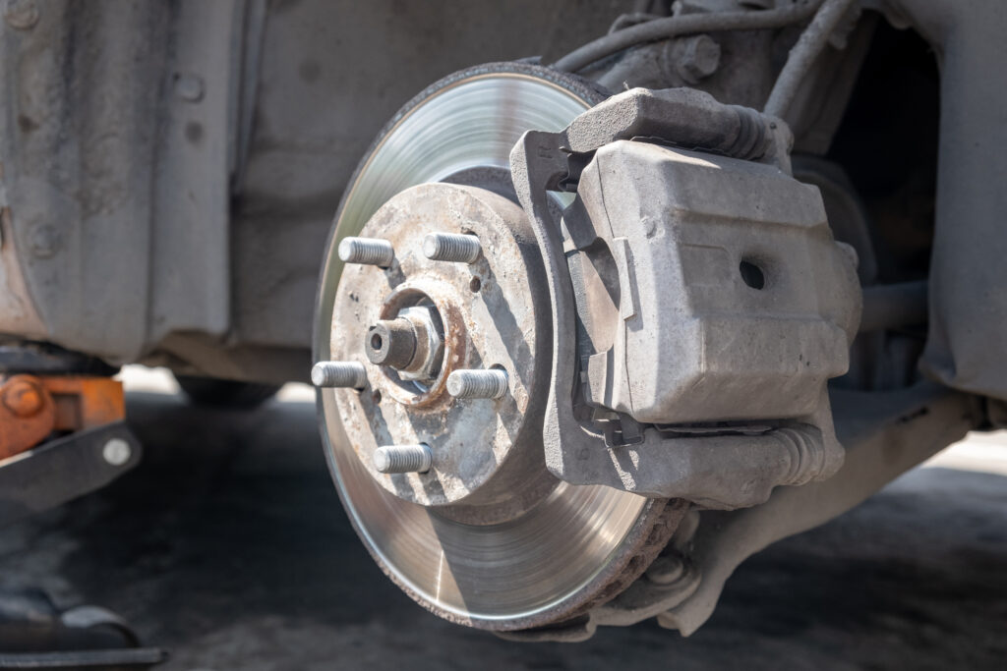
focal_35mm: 47
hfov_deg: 41.9
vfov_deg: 28.7
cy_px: 336
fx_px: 1315
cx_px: 504
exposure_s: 1/320
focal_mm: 31.5
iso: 640
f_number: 5.6
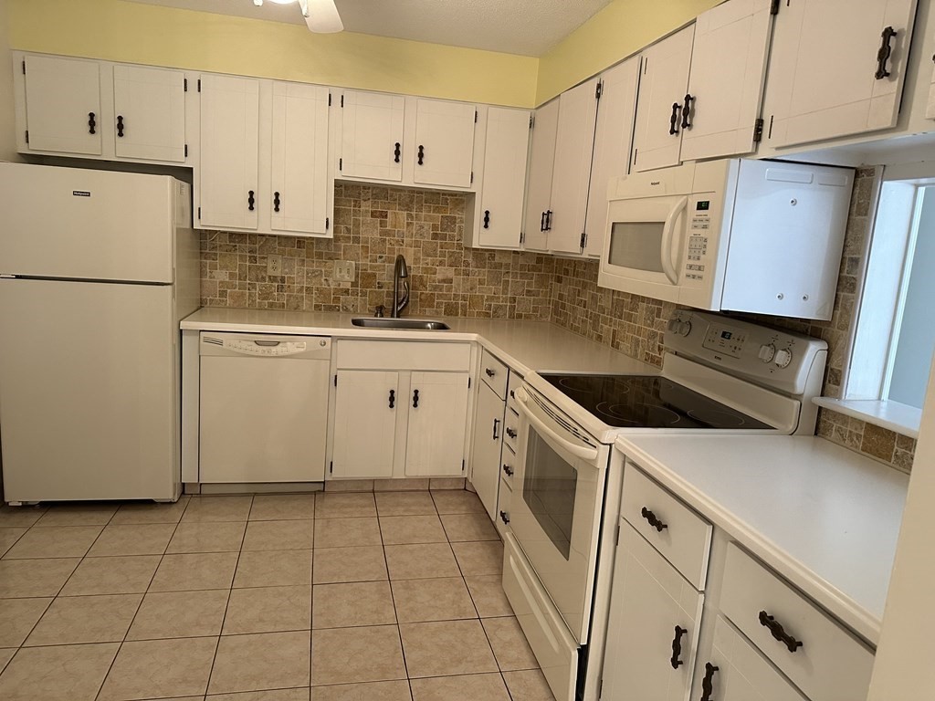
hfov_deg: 71.6
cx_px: 468
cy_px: 350
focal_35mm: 24
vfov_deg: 56.8
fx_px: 648
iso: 400
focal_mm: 6.86
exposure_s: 1/60
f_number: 1.78
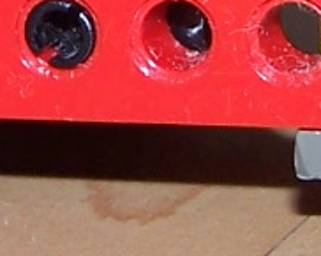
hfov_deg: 6.1
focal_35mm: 317
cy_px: -189
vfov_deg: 4.8
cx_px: 90
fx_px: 3007
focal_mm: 6.3
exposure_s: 1/60
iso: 80
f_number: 2.8
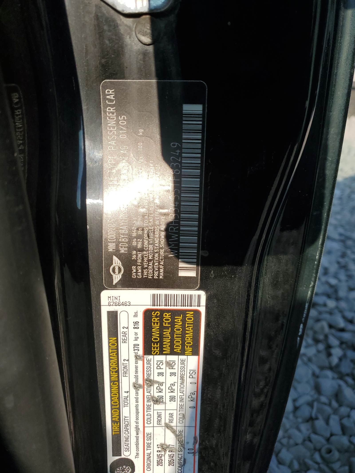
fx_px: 355
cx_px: 178
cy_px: 236
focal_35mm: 26
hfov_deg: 53.1
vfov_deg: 67.3
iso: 50
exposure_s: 1/2000
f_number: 1.5
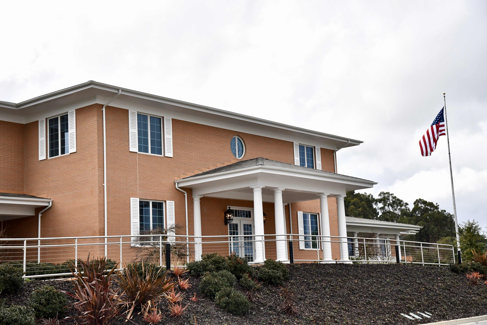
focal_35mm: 57
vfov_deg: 23.8
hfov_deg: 35.1
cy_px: 162
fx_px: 771
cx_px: 244
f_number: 4
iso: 1250
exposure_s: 1/8000
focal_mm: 38
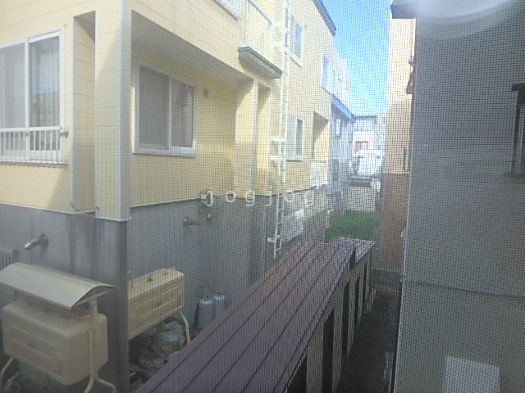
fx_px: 318
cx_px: 262
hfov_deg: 79.0
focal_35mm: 21
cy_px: 196
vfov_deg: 63.4
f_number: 3.5
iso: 125
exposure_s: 1/200
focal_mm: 3.7
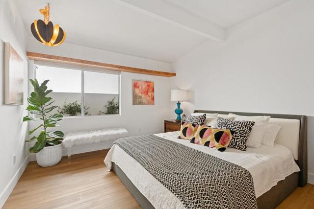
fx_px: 140
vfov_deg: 73.8
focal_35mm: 16
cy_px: 104
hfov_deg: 96.7
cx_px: 157
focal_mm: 16
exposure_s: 1/60
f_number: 8
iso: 64
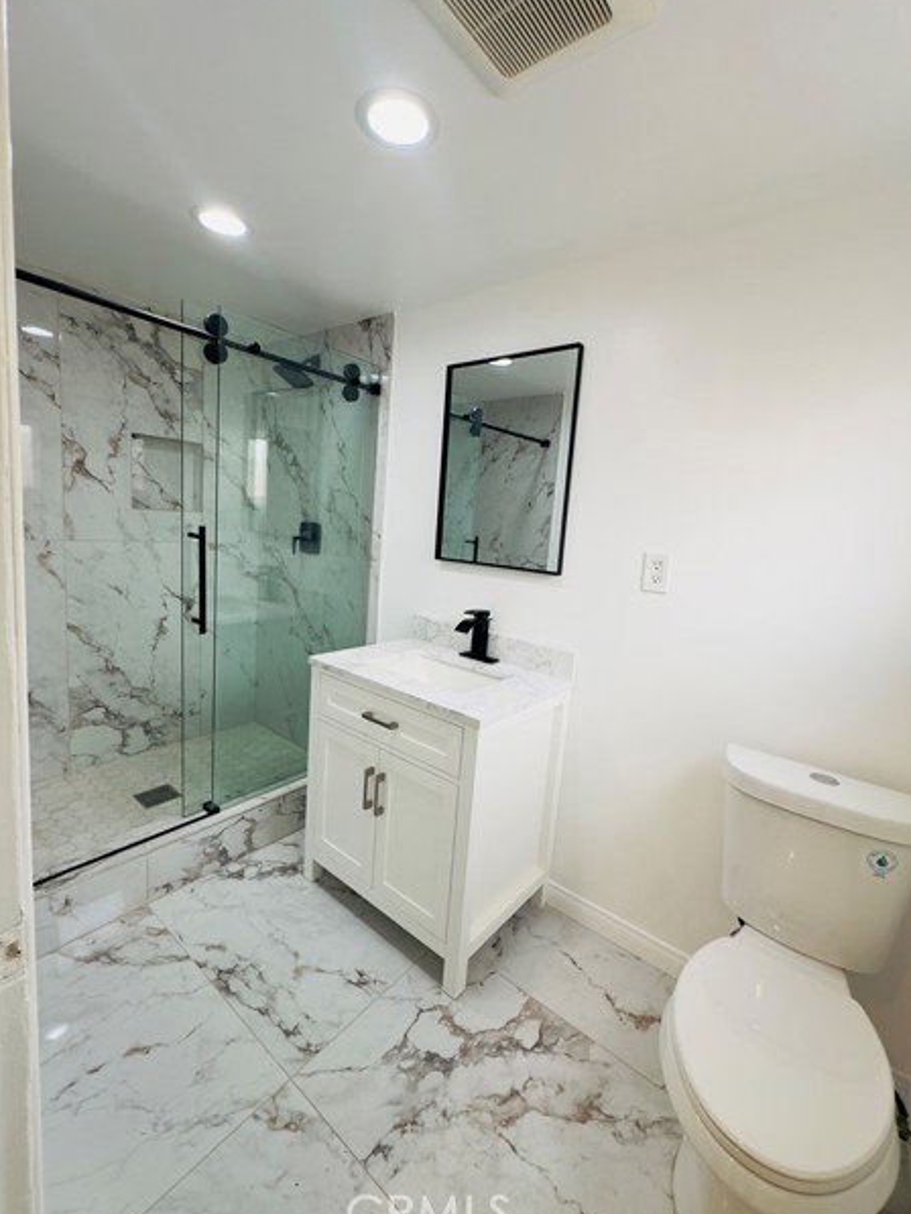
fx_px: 526
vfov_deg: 98.1
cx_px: 451
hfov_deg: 81.8
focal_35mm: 15
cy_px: 592
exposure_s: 1/120
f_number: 2.2
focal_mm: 2.22
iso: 64
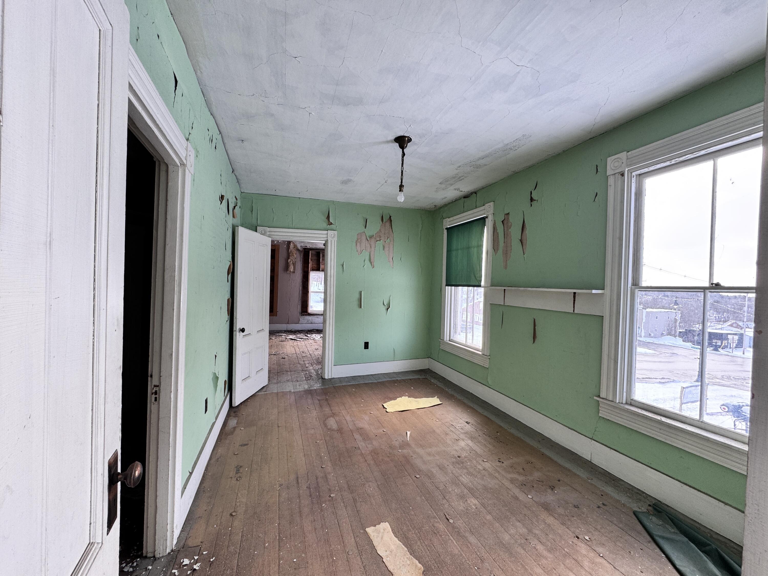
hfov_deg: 102.1
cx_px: 384
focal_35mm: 14
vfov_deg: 85.7
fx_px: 311
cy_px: 288
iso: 80
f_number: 2.2
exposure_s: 1/99
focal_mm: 2.22
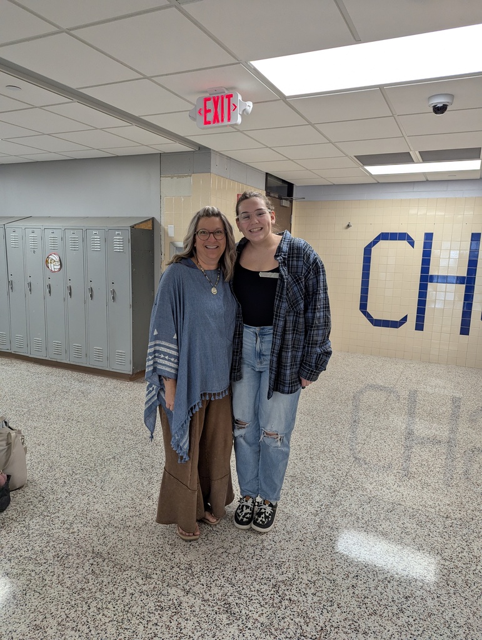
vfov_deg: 71.5
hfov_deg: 56.9
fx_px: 444
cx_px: 241
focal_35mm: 24
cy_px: 320
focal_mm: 6.81
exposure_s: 1/120
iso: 88
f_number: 1.85
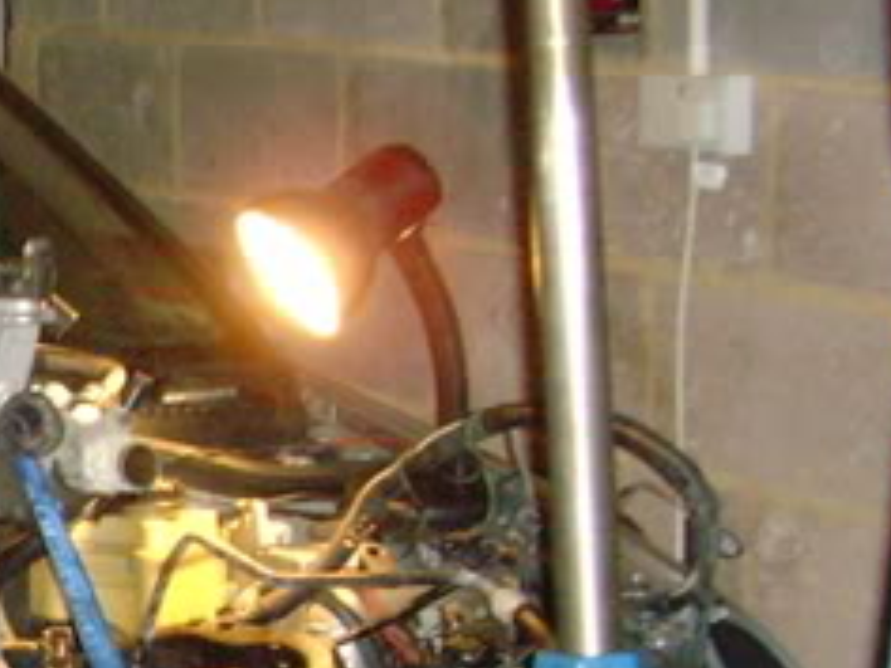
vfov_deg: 11.2
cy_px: 604
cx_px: -389
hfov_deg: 14.1
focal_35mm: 132
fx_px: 3398
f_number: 3.5
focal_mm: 6.6
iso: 400
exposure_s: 1/45
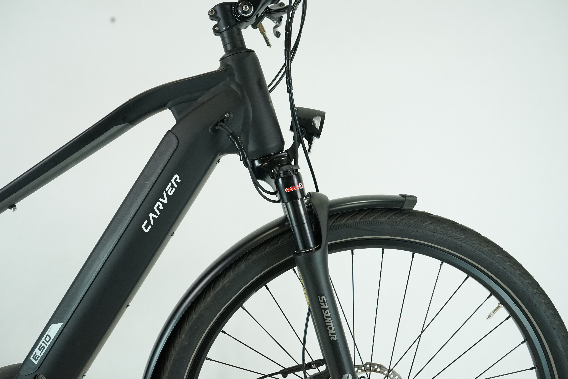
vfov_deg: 46.4
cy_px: 190
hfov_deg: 65.5
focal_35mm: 28
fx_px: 442
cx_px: 284
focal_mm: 28
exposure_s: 1/200
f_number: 8
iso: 3200
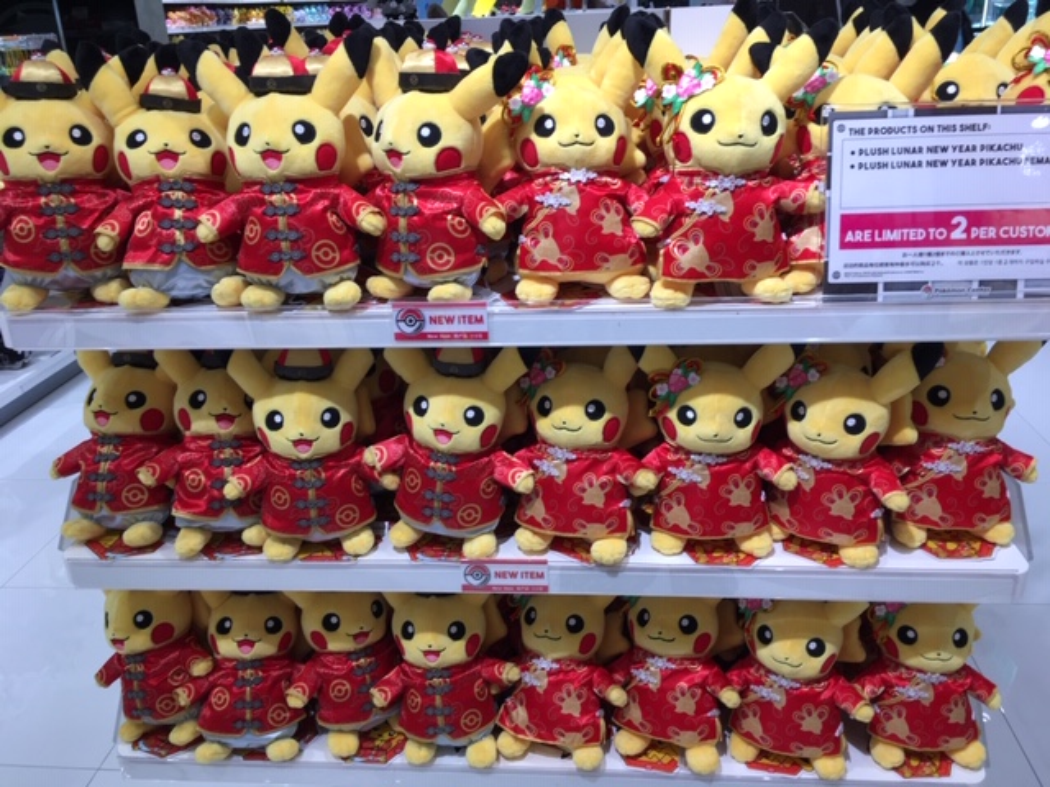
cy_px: 394
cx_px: 525
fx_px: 880
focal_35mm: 29
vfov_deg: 48.2
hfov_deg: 61.7
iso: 32
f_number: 2.2
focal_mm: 4.15
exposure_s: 1/100
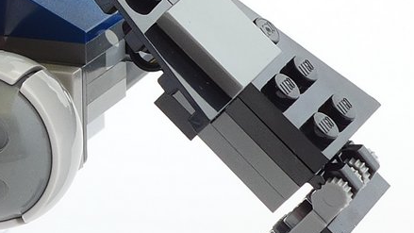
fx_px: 3217
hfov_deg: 7.3
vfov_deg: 4.1
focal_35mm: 293
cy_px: -81
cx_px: -95
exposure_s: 1/8
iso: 80
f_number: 4.5
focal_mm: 12.8
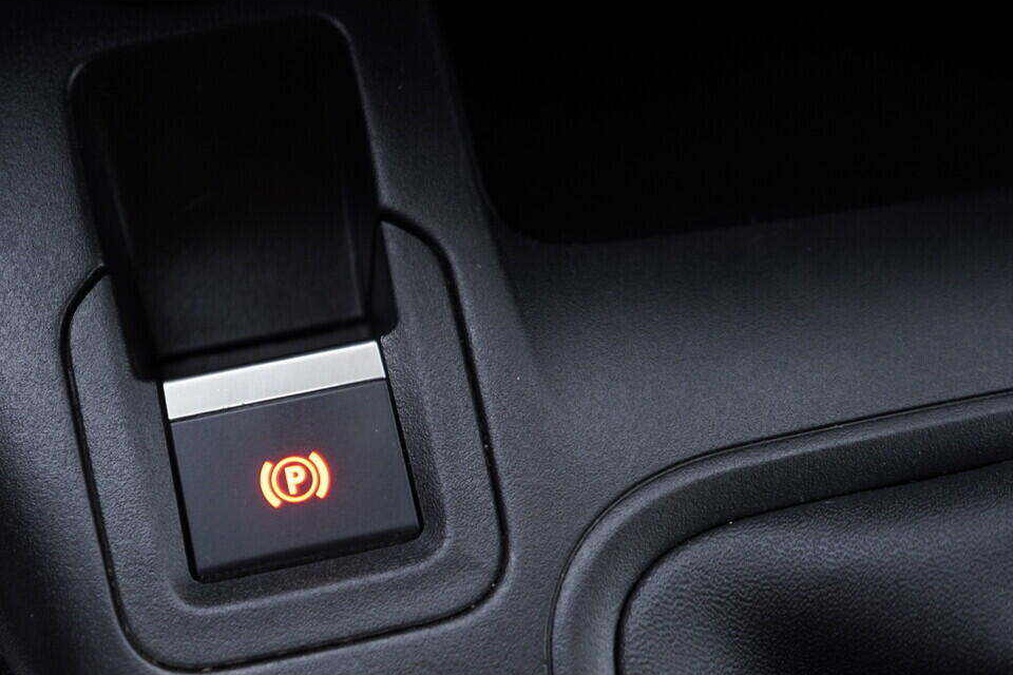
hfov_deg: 36.6
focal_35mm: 54
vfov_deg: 25.0
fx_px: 1519
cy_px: 414
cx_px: 355
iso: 320
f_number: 2.8
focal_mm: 24
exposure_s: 1/40
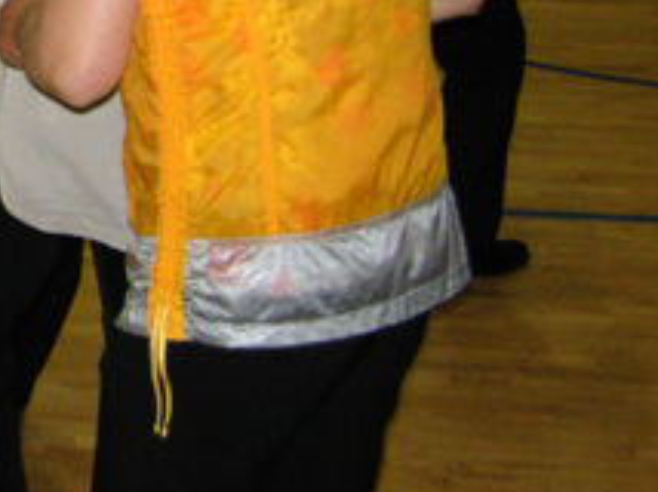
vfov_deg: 12.3
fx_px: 2240
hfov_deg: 15.3
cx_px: -375
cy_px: -85
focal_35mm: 118
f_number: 2.7
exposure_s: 1/117
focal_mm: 7.5
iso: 183
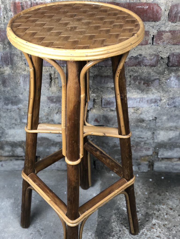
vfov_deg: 36.8
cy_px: 120
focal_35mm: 52
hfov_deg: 28.0
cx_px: 90
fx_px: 361
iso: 100
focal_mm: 6
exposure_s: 1/50
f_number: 2.4
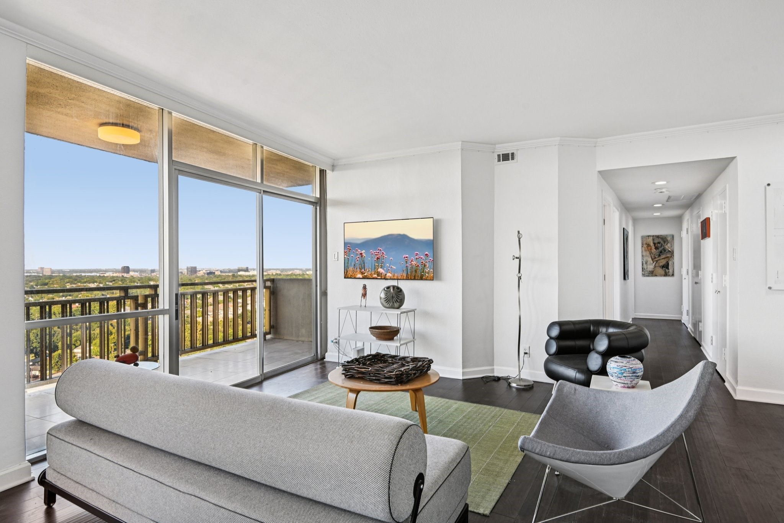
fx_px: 414
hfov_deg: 86.9
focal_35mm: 19
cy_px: 262
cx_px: 392
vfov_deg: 64.5
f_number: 8
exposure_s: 1/160
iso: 400
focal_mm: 19
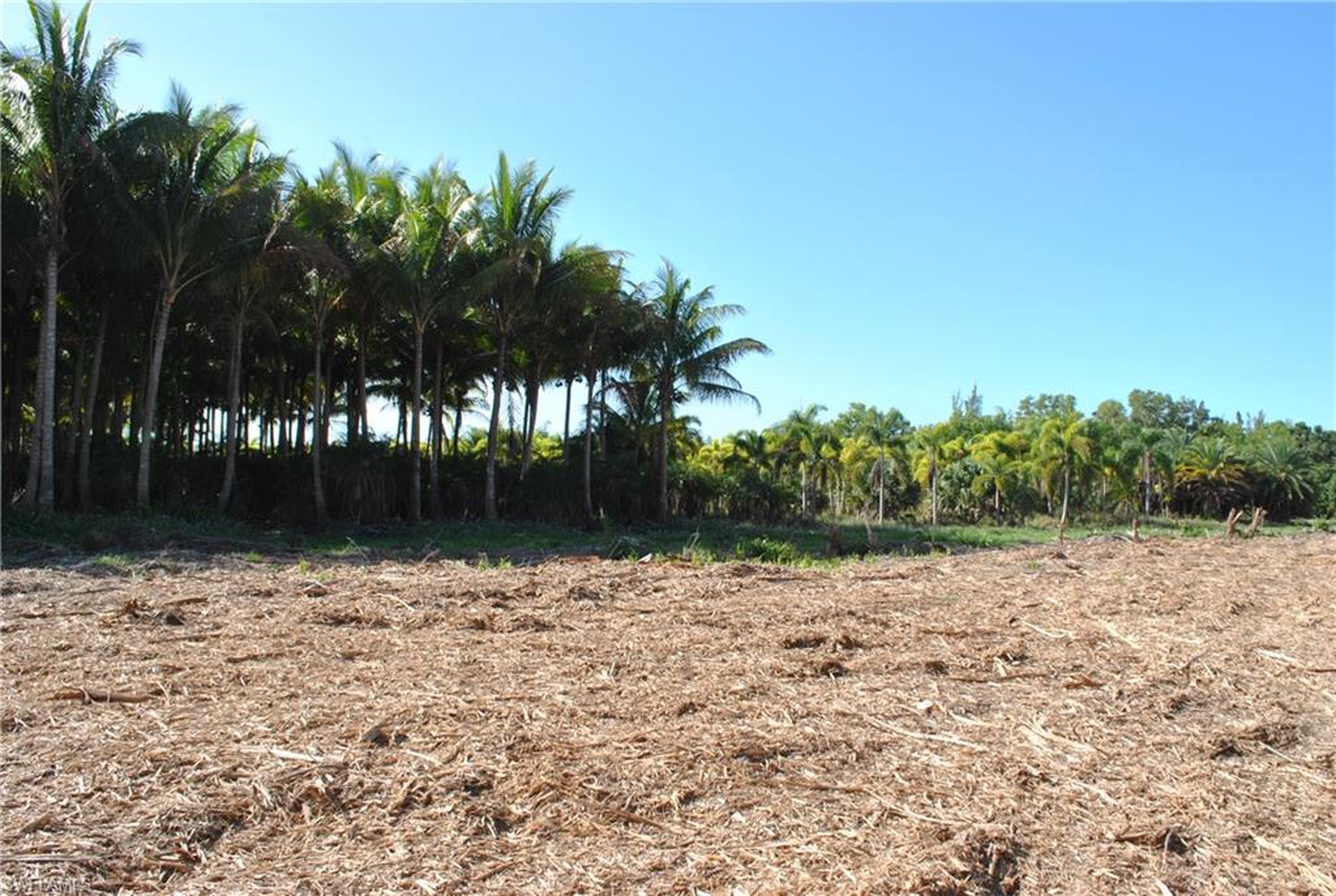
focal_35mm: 27
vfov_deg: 48.1
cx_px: 668
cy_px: 448
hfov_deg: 67.3
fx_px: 1004
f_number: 3.5
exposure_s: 1/125
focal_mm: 18
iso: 200
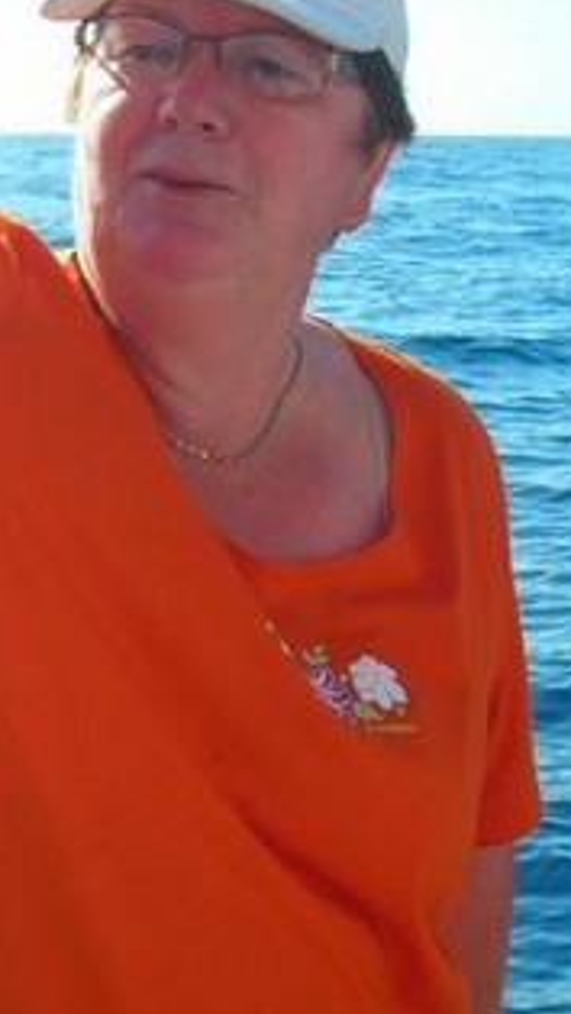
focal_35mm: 83
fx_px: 2230
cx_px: 35
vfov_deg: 25.5
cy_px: 597
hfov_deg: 14.4
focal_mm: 6.3
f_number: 3.2
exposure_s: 1/440
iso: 50
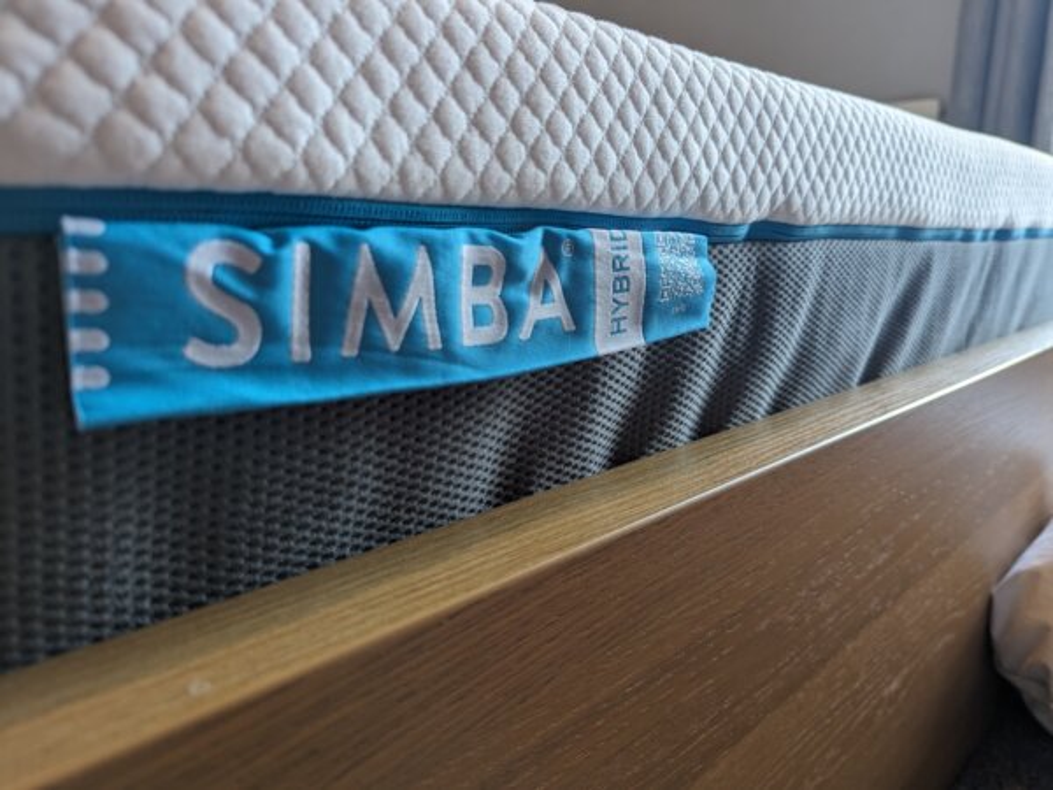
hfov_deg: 71.6
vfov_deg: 56.8
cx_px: 526
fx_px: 730
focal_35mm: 24
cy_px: 395
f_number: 1.85
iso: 48
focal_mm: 6.81
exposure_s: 1/30.3
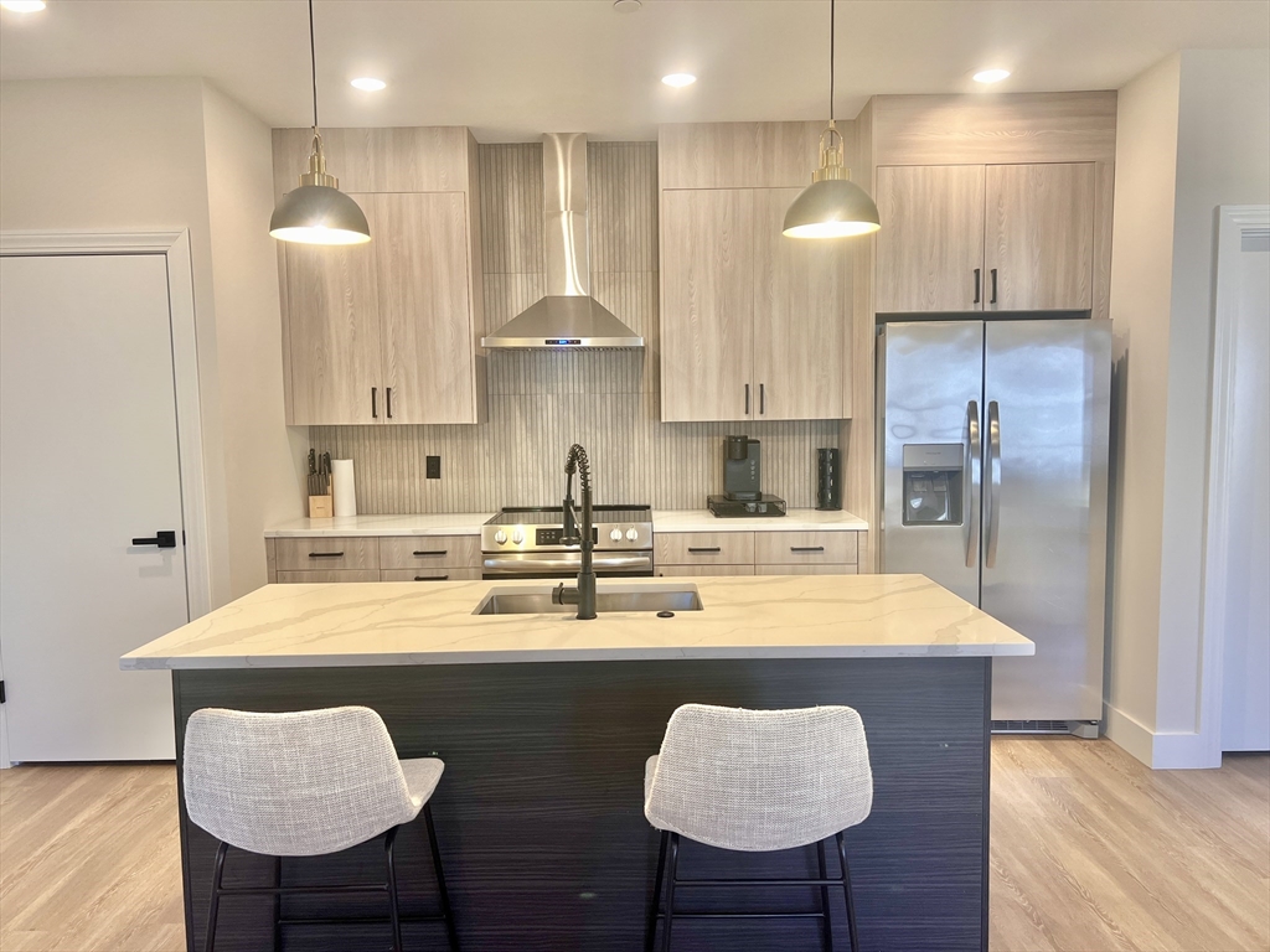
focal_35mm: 26
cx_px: 635
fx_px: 954
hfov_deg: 67.3
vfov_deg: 53.1
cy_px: 476
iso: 100
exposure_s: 1/120
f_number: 1.5
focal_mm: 5.7
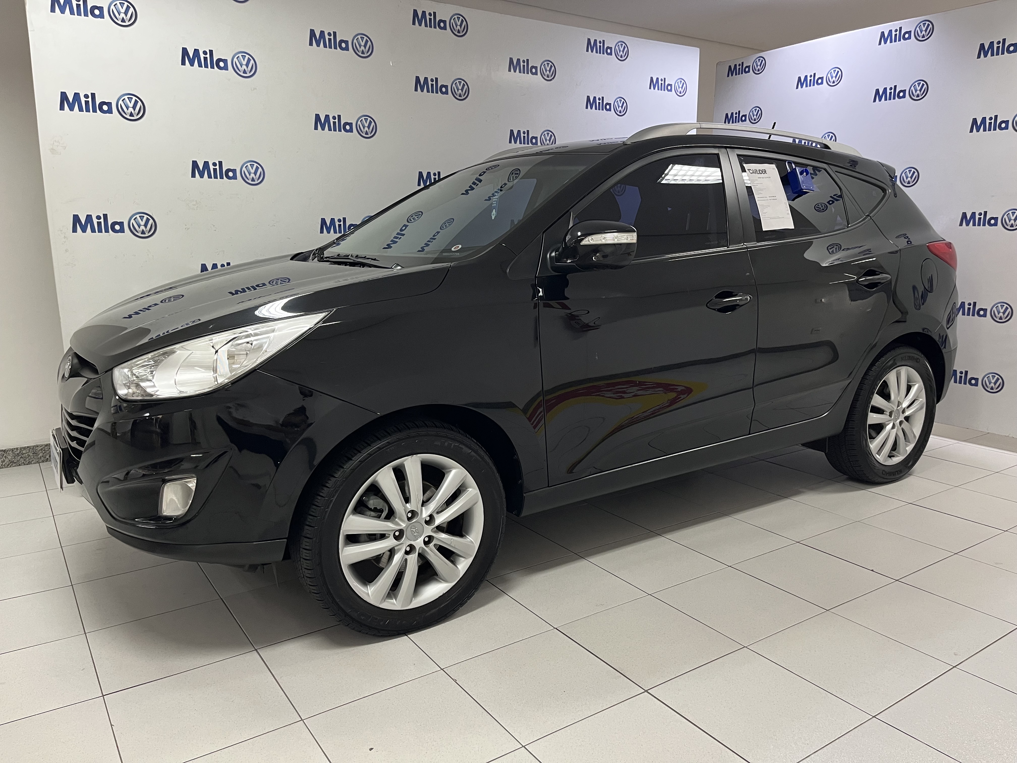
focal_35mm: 26
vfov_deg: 53.1
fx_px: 764
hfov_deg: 67.3
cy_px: 382
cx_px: 508
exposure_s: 1/60
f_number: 1.6
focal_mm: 5.1
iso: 160
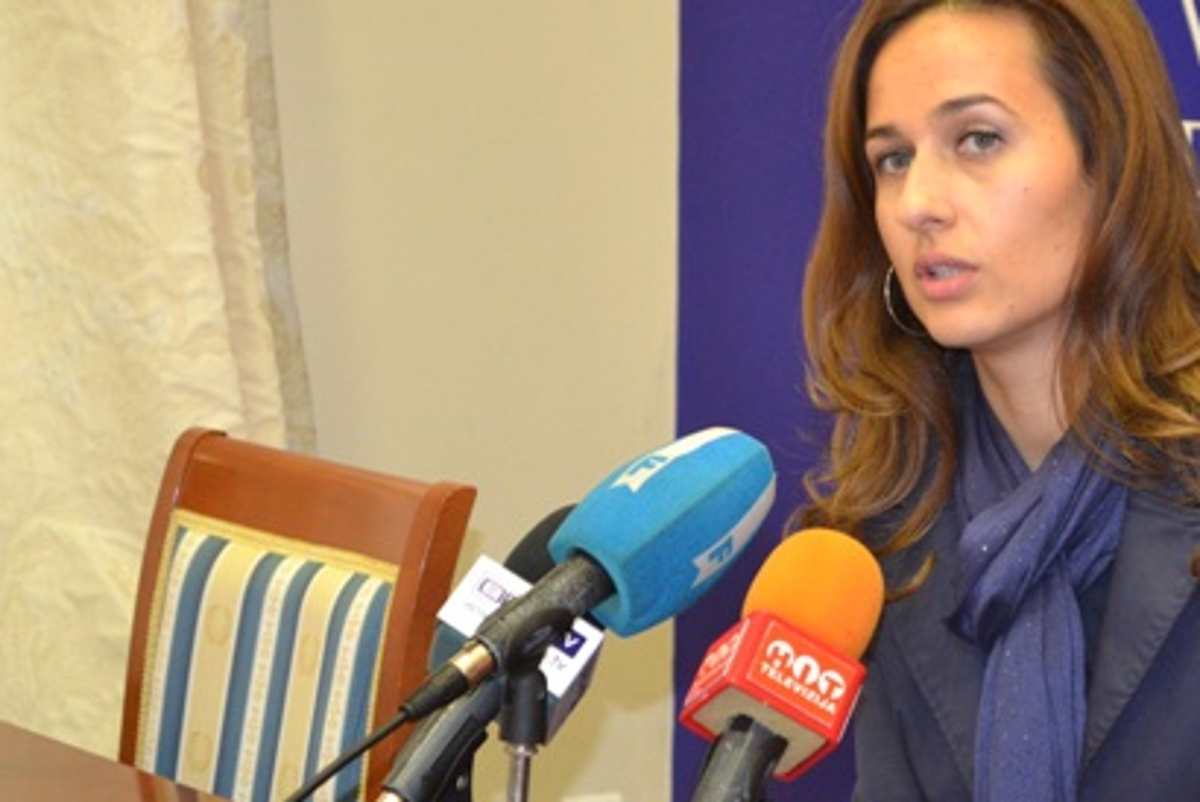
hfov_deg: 17.4
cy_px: 391
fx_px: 3903
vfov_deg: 11.7
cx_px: 934
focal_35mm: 117
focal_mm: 50
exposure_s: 1/60
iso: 2000
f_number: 5.6
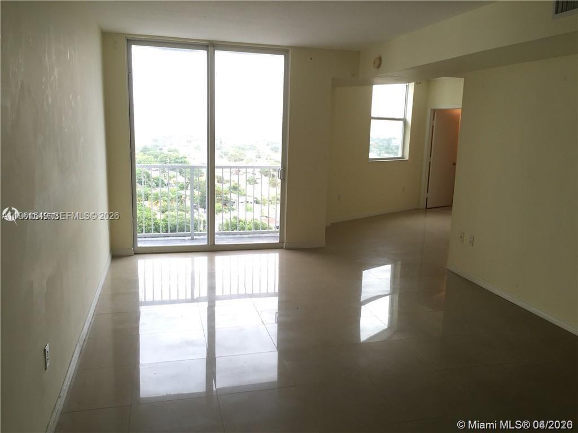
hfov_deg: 61.7
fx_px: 484
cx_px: 289
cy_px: 216
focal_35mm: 29
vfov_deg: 48.2
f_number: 2.2
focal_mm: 4.15
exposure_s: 1/120
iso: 50
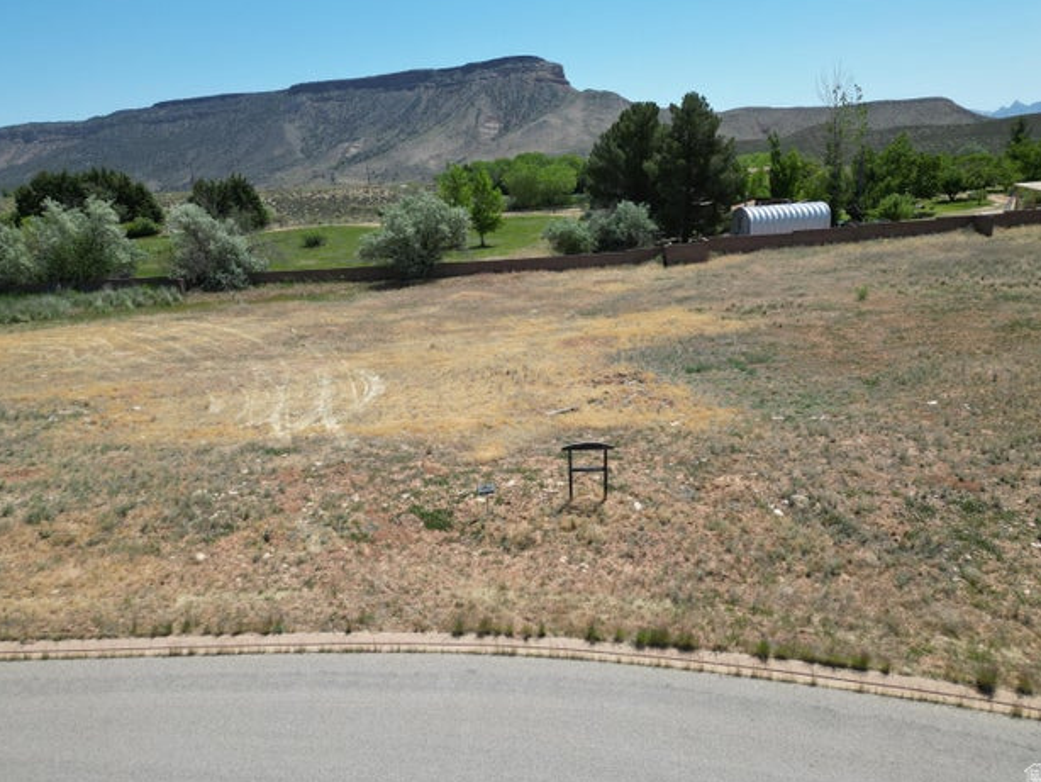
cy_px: 382
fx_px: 752
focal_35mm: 25
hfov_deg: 69.4
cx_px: 509
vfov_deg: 54.9
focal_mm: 6.72
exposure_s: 1/2500
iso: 100
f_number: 1.7
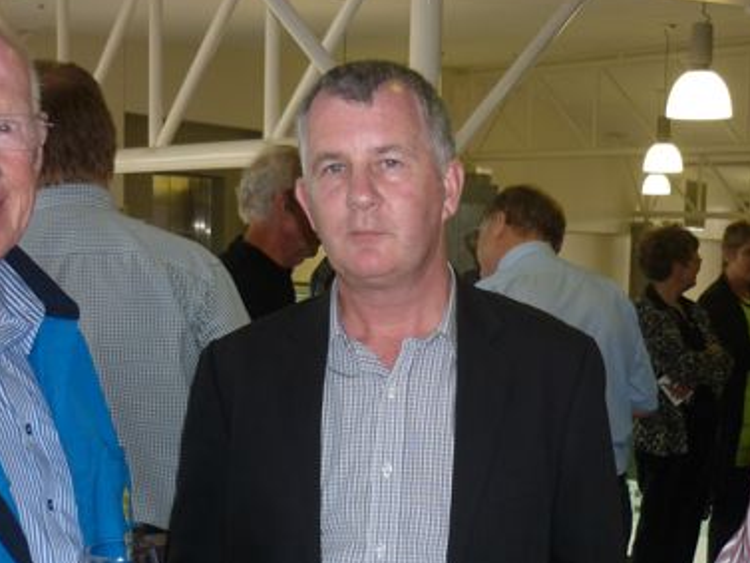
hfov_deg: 34.3
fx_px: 1214
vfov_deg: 25.9
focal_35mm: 56
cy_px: 386
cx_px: 442
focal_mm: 5.5
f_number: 2.8
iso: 100
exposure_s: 1/30
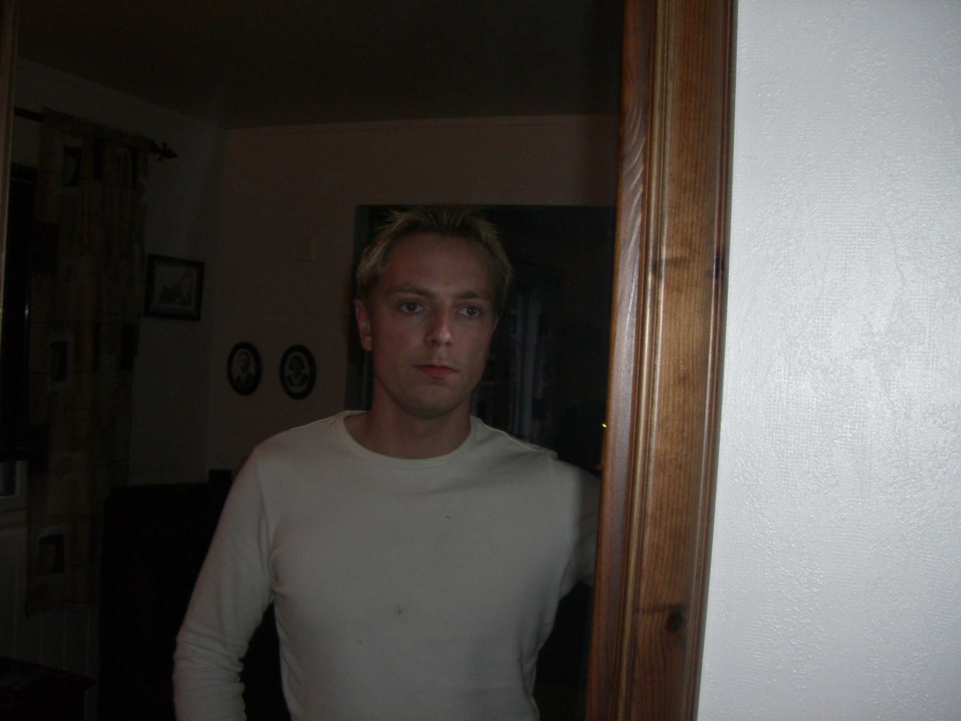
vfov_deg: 37.7
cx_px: 480
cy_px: 360
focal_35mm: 38
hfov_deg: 49.0
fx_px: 1055
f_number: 2.7
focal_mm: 6.2
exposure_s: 1/60
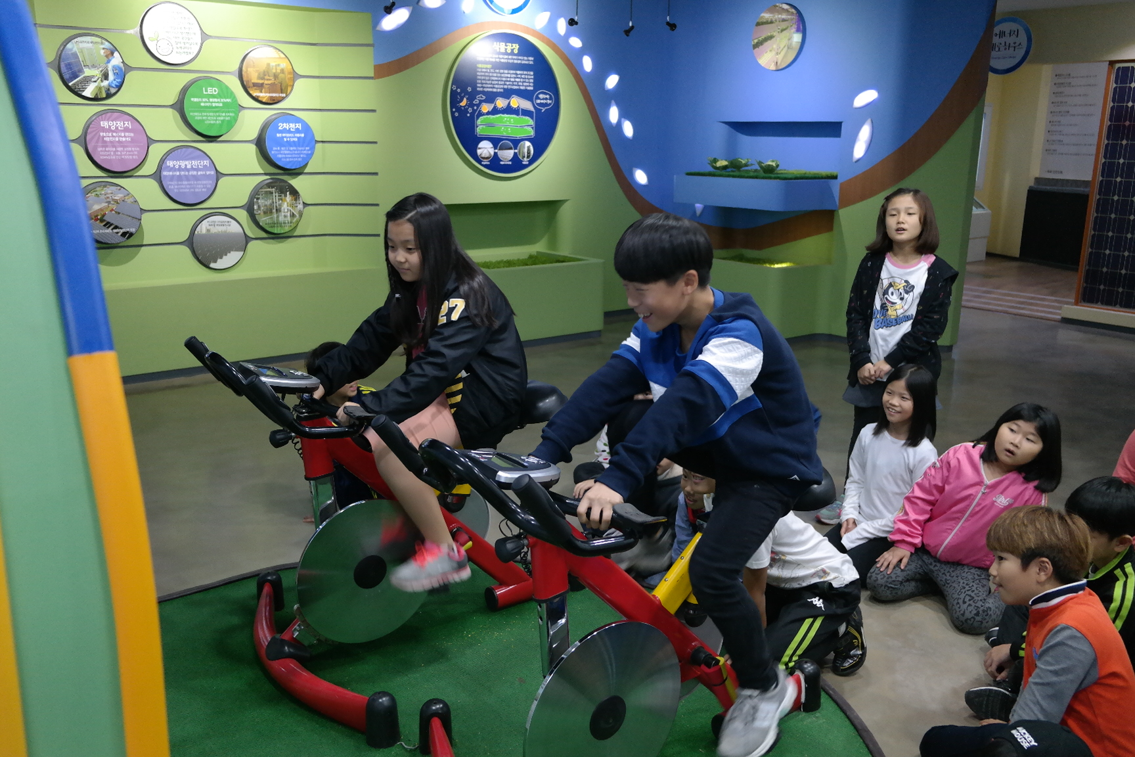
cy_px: 378
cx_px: 568
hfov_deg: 61.9
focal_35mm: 30
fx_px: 946
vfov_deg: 43.6
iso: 800
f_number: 3.5
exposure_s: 1/40
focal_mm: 20
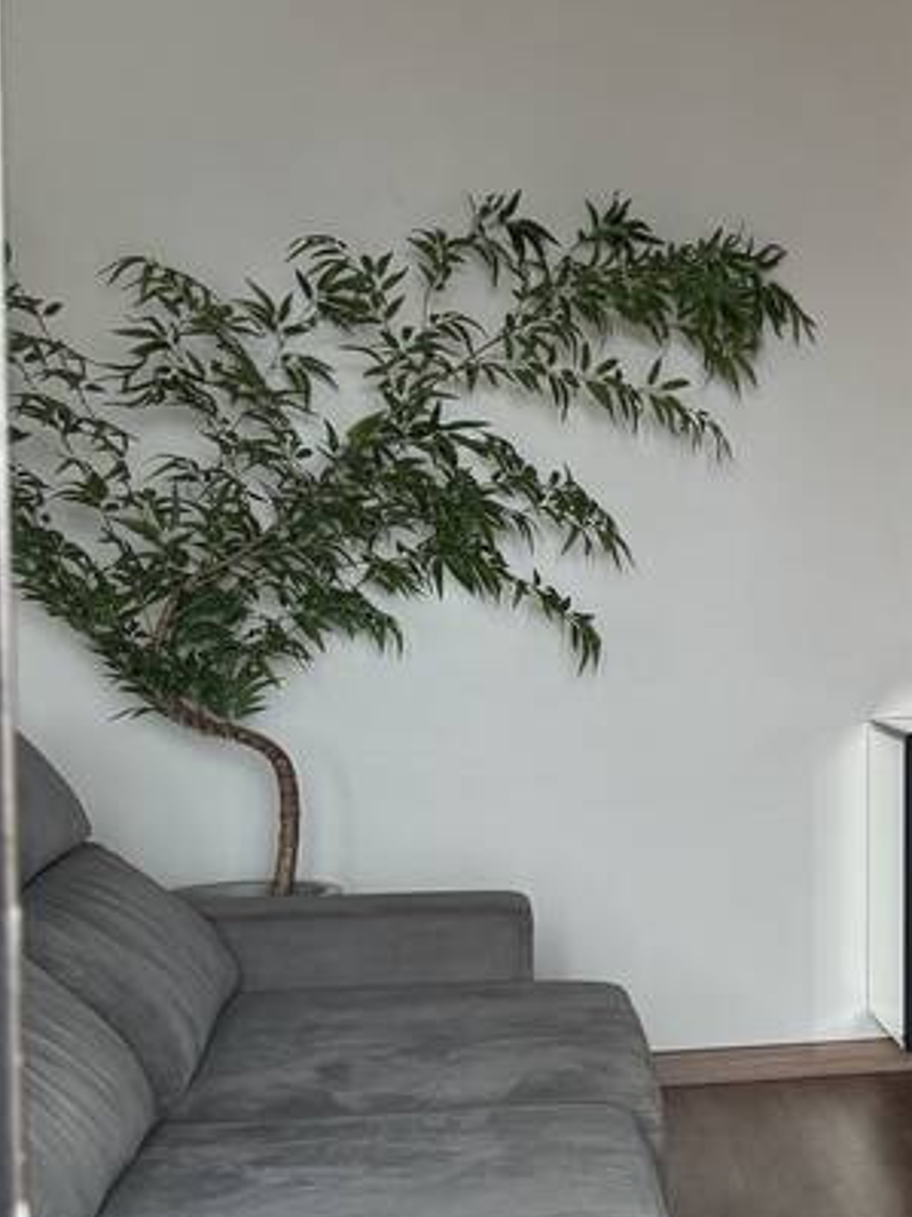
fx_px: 2285
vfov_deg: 29.8
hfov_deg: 20.4
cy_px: 714
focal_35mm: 65
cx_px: 1232
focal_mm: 6.76
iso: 125
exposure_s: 1/121
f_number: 1.78
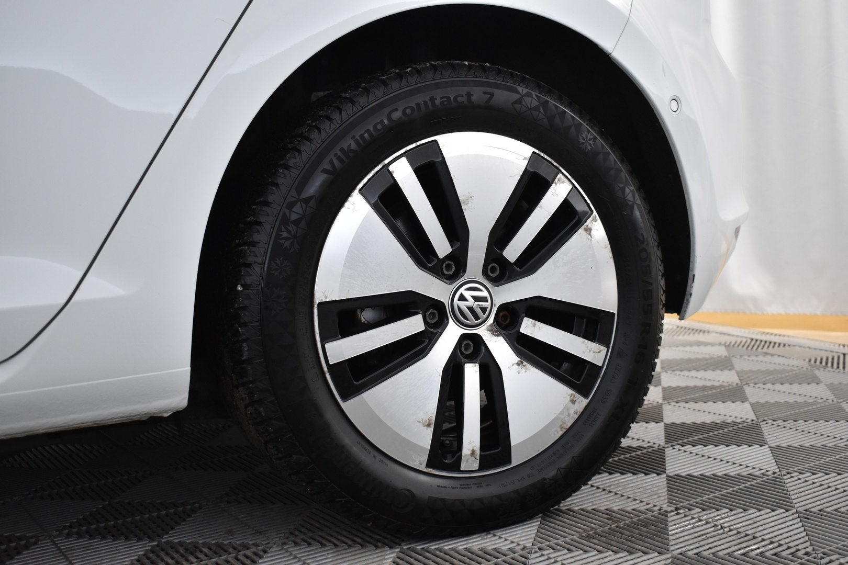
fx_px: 1025
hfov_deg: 45.0
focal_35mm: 44
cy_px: 282
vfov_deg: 30.8
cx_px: 424
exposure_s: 1/50
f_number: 4.2
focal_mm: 29
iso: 1100
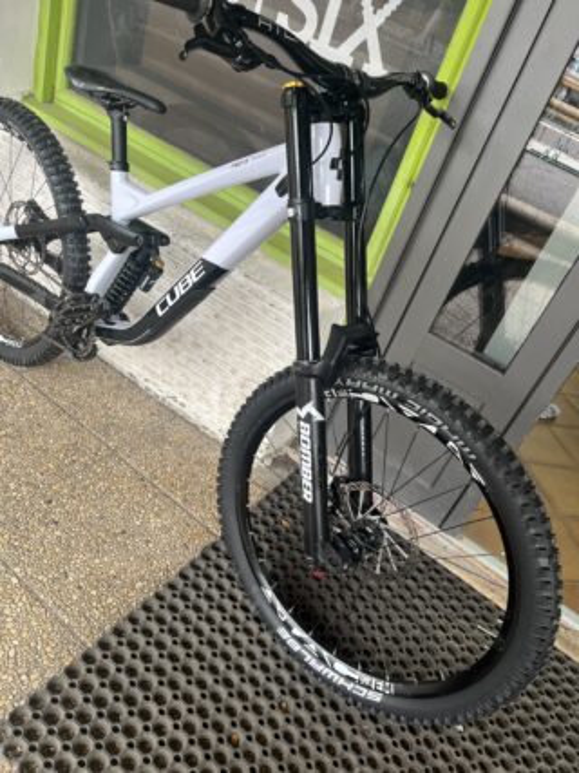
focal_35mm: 26
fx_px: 580
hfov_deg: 53.0
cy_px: 386
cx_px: 290
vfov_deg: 67.3
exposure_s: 1/122
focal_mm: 5.1
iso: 64
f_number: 1.6
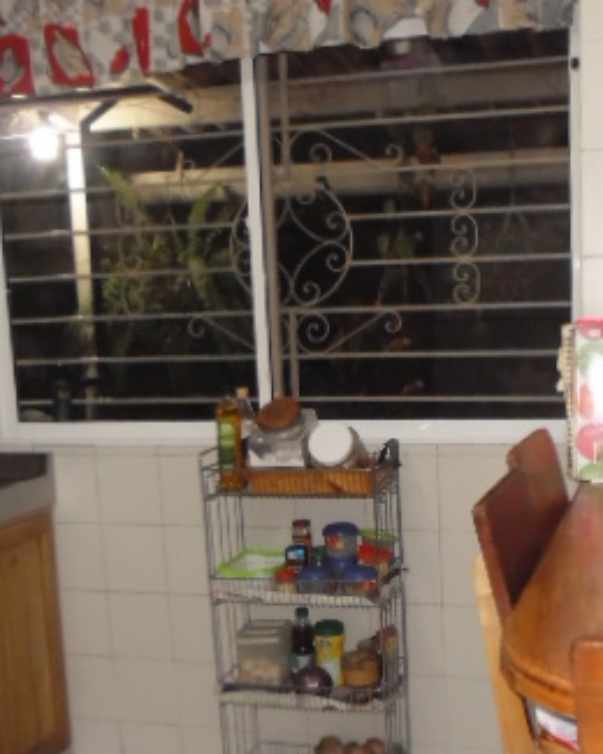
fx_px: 1115
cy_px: 515
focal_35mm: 50
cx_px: 366
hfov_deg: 30.2
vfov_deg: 36.9
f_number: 3.5
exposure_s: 1/30
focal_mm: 4.6
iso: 400
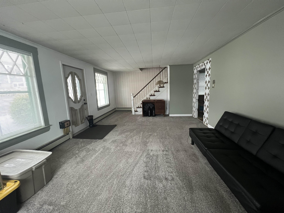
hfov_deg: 106.2
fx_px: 107
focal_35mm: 13
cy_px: 106
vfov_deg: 89.9
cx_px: 142
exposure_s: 1/60
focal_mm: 1.57
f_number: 1.8
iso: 640
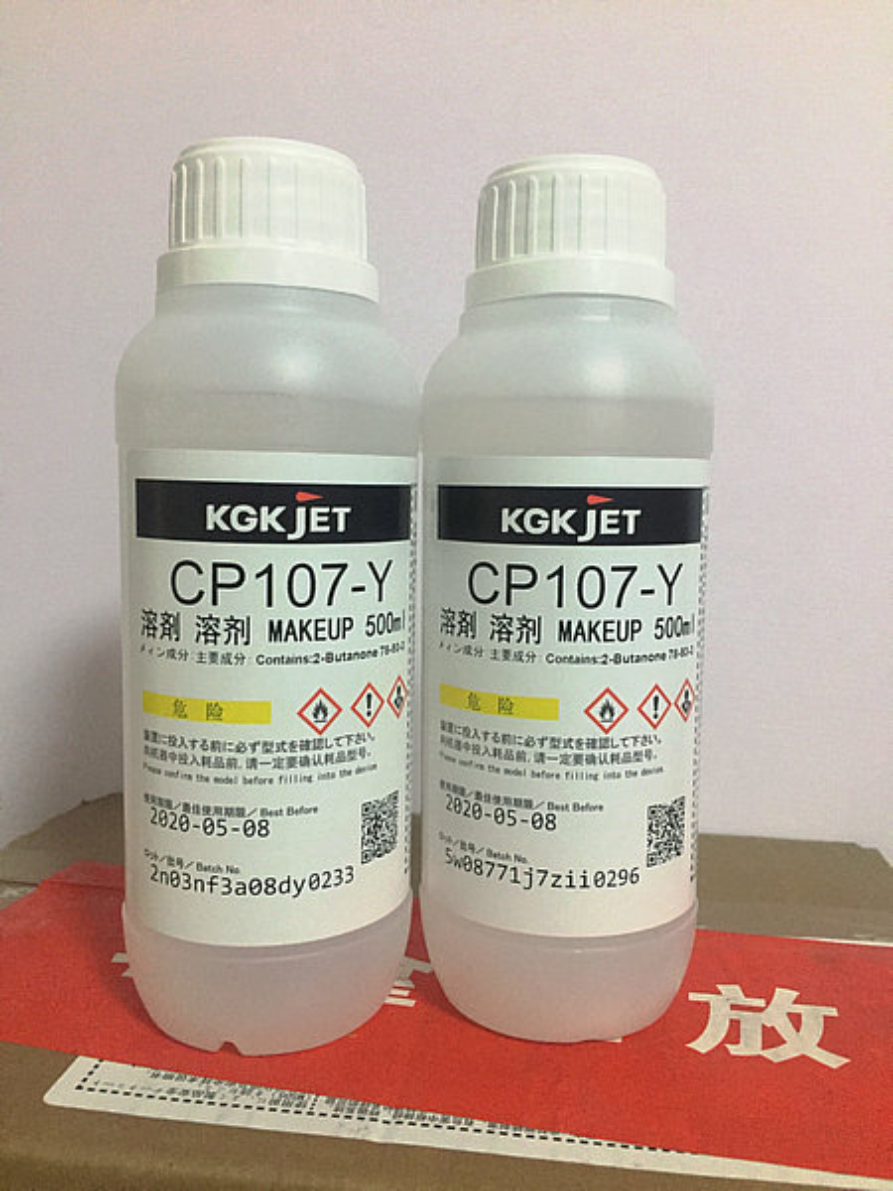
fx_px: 997
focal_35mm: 29
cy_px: 596
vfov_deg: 61.7
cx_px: 446
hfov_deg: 48.2
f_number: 2.2
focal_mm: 4.15
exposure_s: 1/25
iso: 250
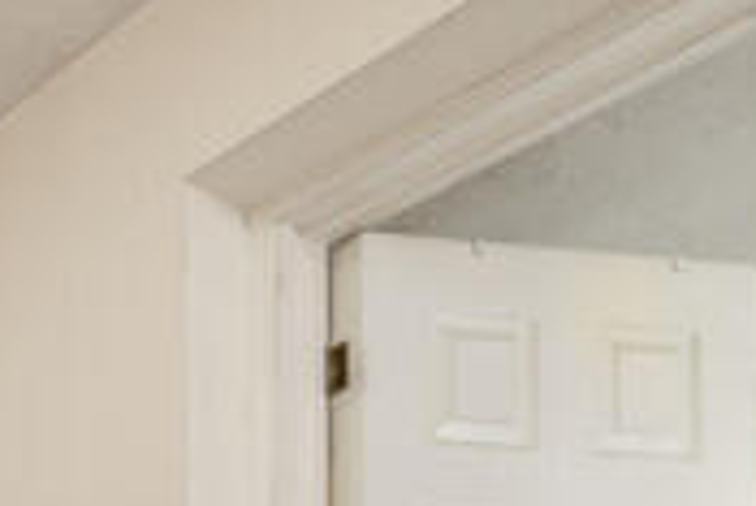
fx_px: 946
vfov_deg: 20.2
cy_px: 941
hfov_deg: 24.3
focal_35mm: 45
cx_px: -534
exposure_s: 1/2.5
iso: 320
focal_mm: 12
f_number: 9
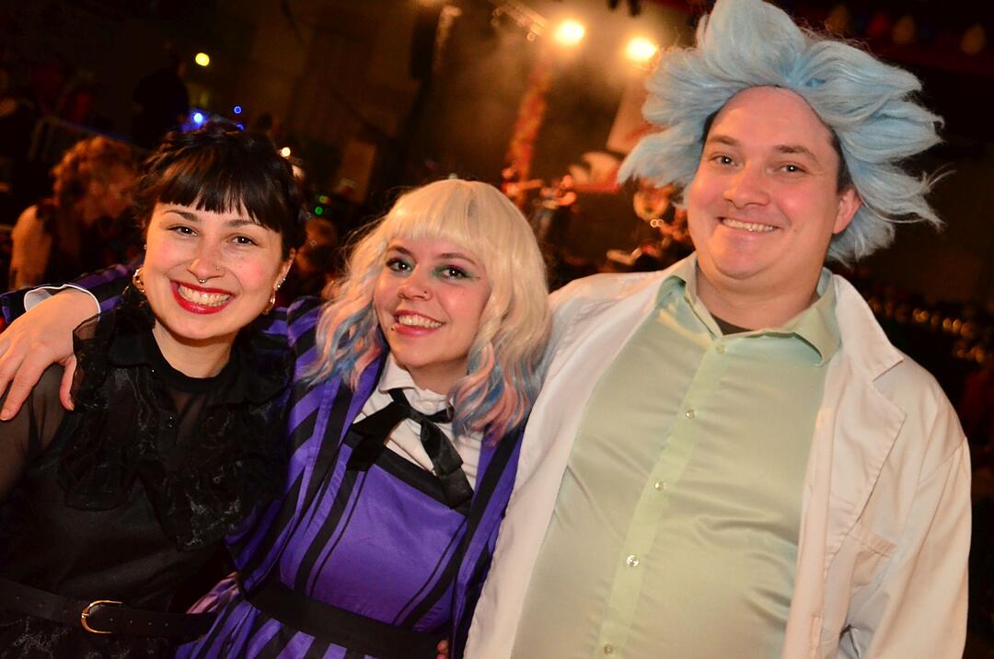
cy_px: 330
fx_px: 1447
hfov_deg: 37.9
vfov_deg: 25.7
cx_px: 497
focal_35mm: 52
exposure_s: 1/40
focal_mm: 35
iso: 3200
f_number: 5.6
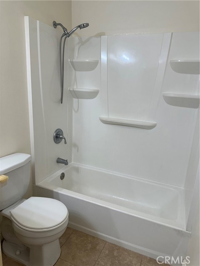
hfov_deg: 56.8
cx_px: 100
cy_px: 133
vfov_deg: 71.6
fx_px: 185
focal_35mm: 24
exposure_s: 1/120
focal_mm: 6.86
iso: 80
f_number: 1.78
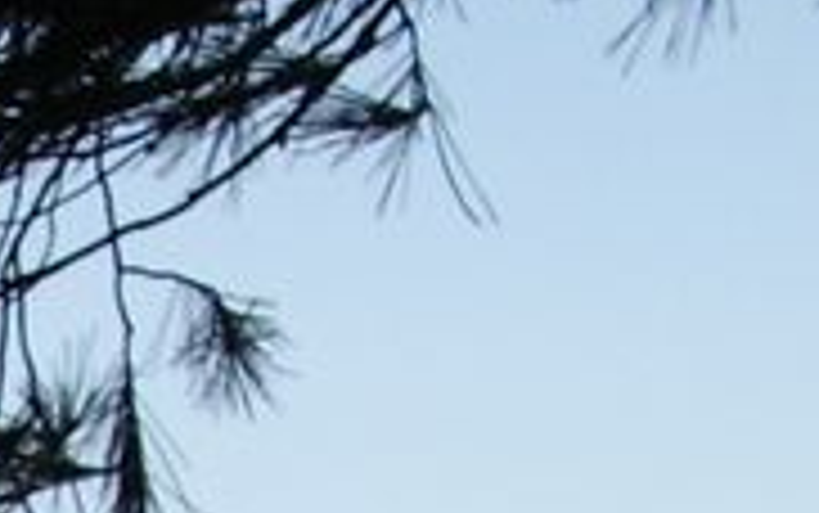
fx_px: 4668
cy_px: 1606
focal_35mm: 209
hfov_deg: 9.1
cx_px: -1076
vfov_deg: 5.8
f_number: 4.3
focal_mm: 5.8
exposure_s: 1/200
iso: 50
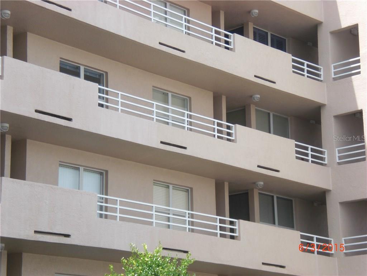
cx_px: 184
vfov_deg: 14.8
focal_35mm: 100
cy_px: 138
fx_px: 1060
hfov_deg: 19.6
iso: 64
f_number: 5.4
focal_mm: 16.51
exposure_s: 1/200
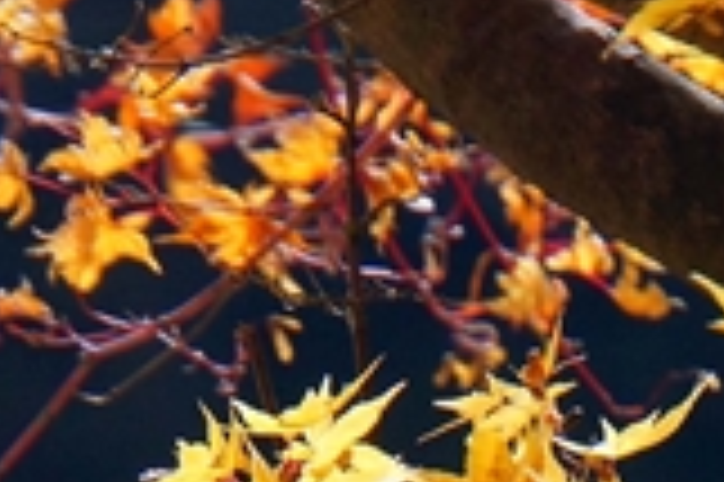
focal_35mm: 1494
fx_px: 30015
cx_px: 922
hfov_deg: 1.4
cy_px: 1117
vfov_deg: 0.9
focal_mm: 200
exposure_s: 1/320
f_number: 6.3
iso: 400
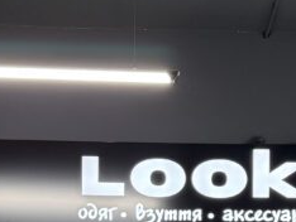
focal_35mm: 105
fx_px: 899
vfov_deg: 12.6
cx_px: 148
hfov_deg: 18.7
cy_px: 429
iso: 200
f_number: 1.78
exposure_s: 1/100
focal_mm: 6.76
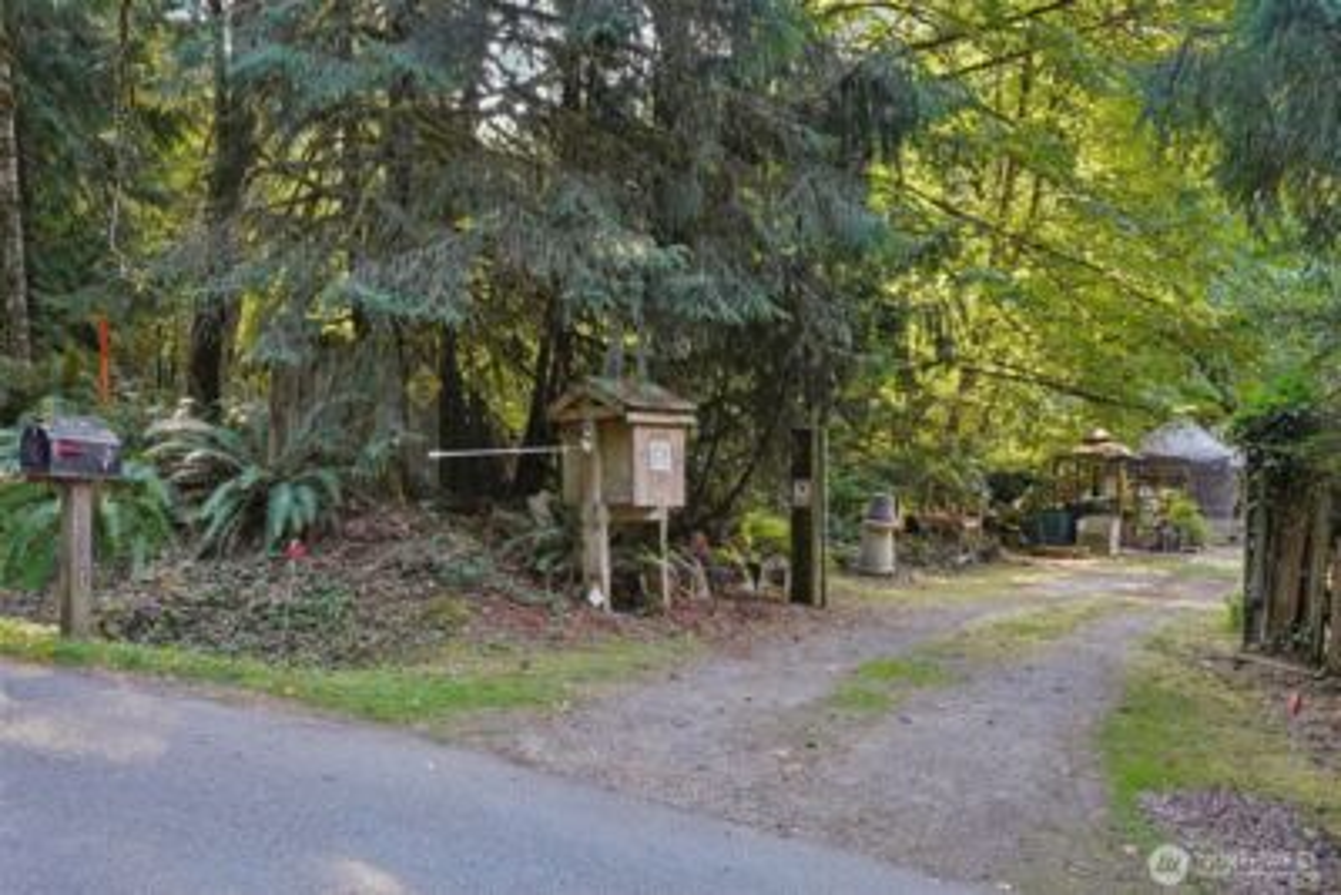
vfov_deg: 34.2
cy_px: 448
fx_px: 1453
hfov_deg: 49.5
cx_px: 670
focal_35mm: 39
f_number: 8
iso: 400
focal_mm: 26
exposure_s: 1/10
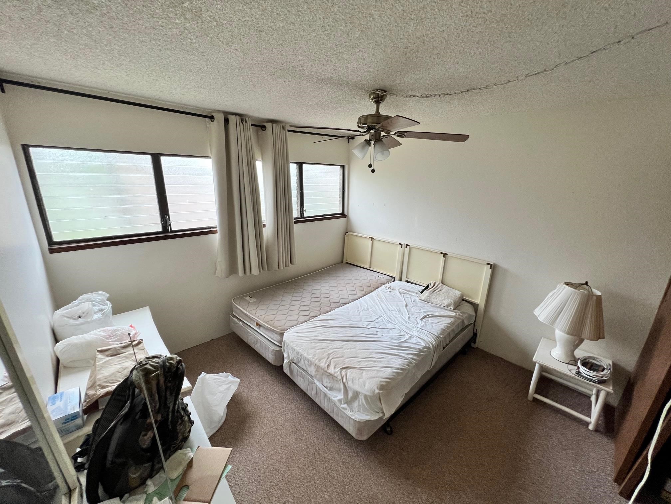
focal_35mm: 13
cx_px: 336
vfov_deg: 89.9
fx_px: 252
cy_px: 252
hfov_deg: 106.2
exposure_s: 1/99
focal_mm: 1.57
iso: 100
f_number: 1.8
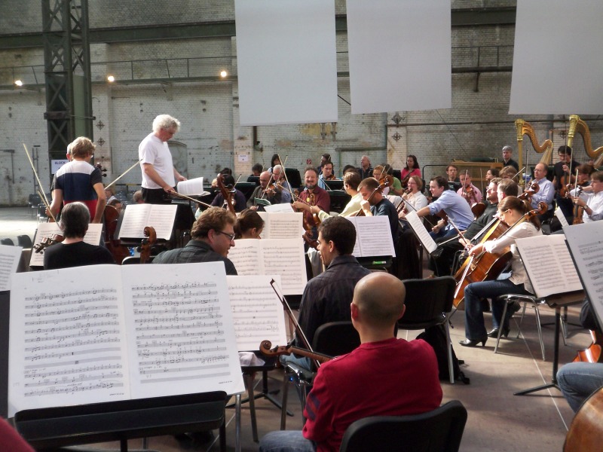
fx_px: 679
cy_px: 226
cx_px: 302
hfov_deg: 47.9
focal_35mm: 39
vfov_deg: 36.8
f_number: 3.9
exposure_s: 1/60
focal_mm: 6.4
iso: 125
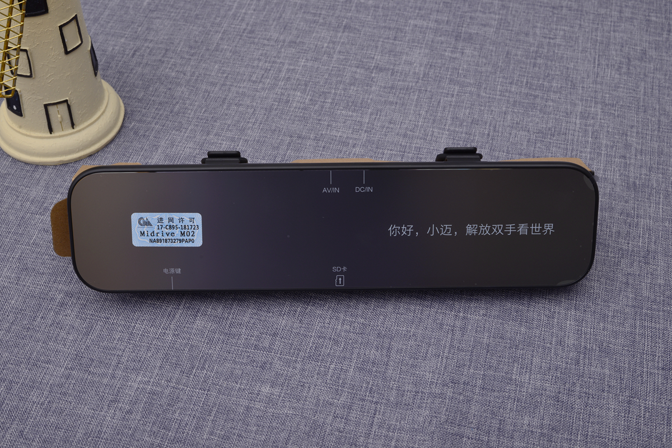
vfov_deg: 27.0
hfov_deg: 39.6
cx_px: 336
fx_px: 934
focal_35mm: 50
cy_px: 224
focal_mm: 50
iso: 125
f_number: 16
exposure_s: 1/100
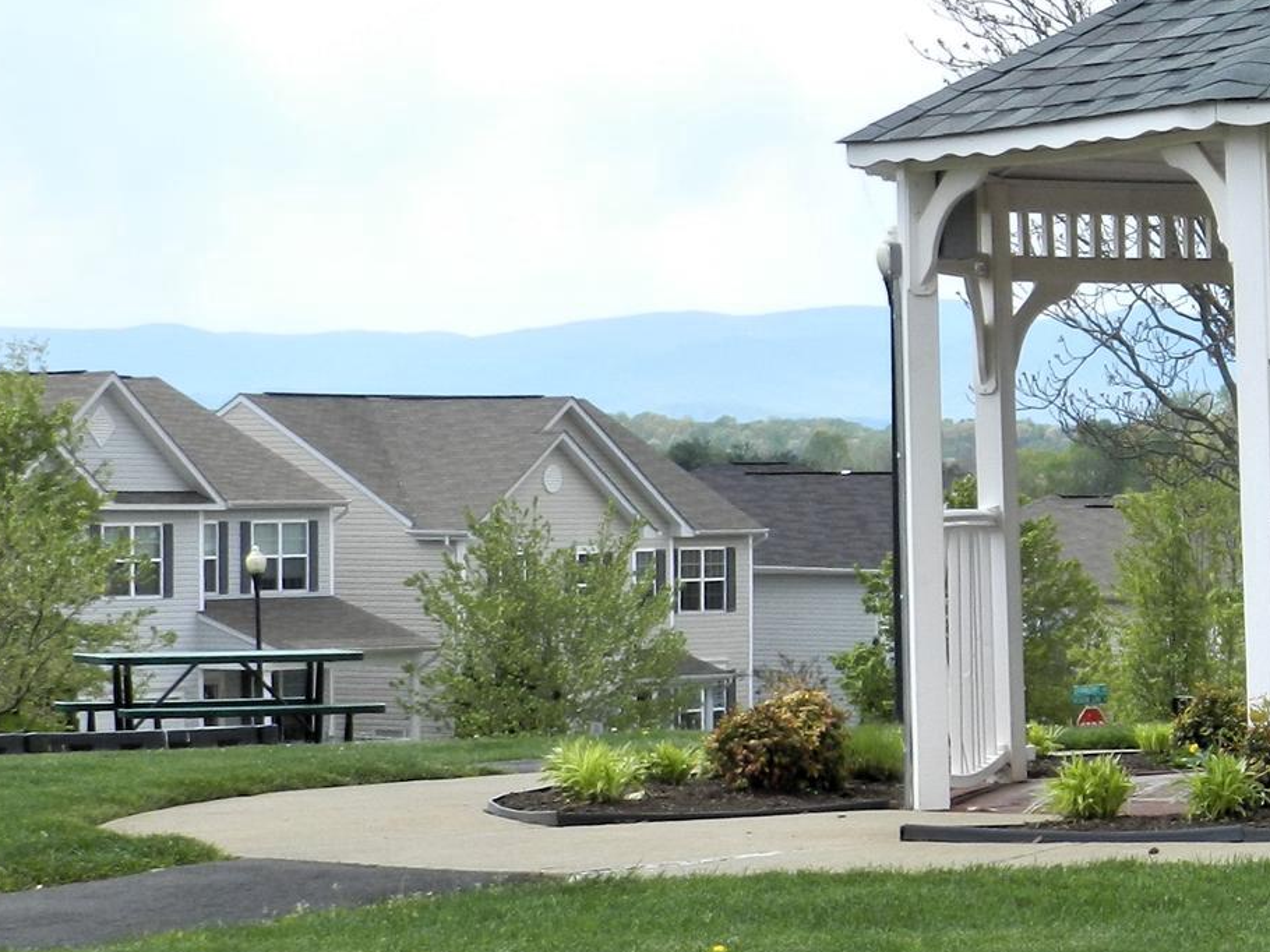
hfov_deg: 12.7
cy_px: 526
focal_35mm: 153
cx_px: 1323
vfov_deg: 9.7
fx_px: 5612
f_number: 4.7
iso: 160
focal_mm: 12.1
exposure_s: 1/640
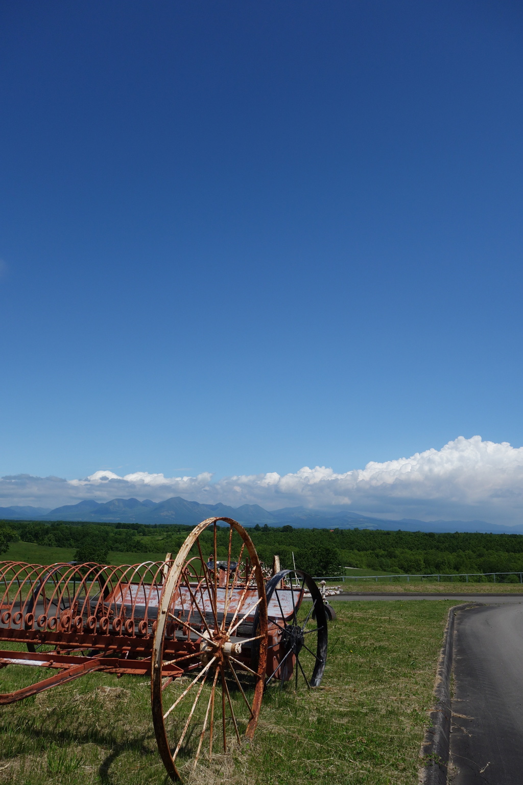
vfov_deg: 60.3
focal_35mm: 31
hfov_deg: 42.3
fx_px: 675
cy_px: 392
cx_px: 262
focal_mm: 11.46
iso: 125
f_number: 6.3
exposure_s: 1/800
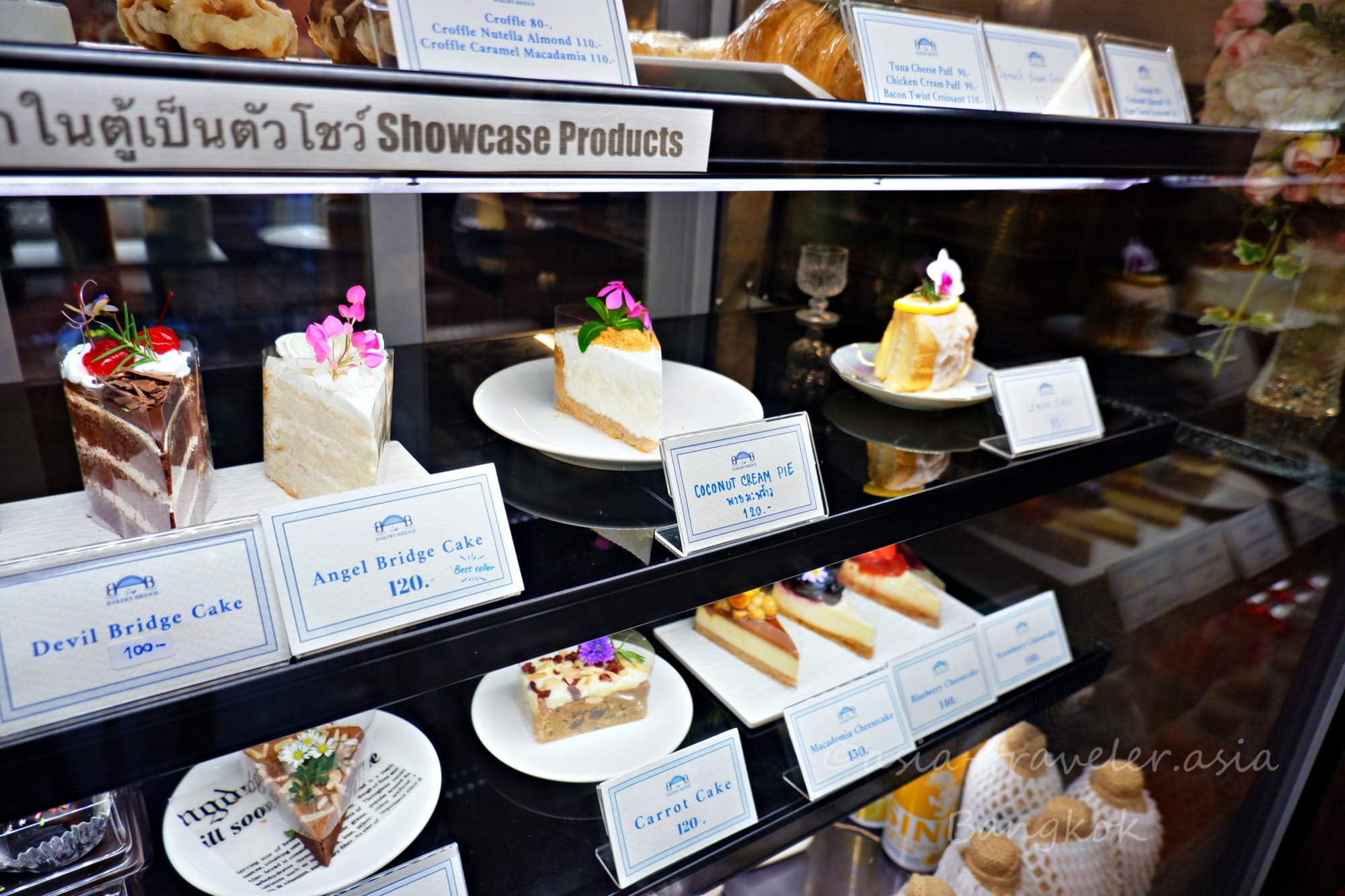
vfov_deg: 55.1
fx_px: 859
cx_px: 672
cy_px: 448
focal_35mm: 23
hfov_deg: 76.1
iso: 400
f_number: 3.5
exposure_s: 1/140
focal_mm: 15
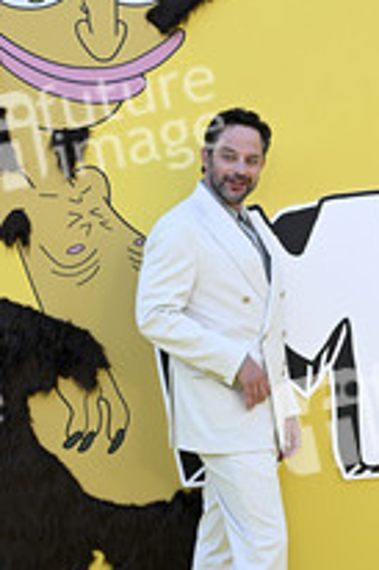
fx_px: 1534
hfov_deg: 14.1
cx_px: 163
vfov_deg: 21.0
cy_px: 271
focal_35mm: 97
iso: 640
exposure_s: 1/200
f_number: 7.1
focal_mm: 50
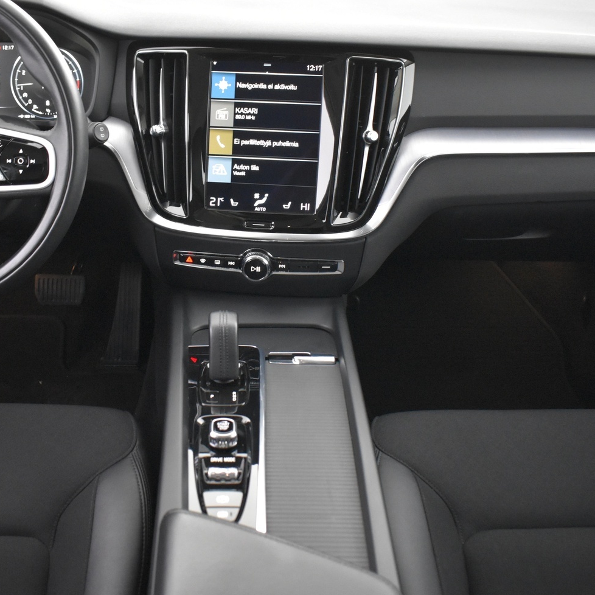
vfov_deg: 43.9
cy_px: 299
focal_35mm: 38
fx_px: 739
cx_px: 241
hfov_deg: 43.7
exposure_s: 1/10
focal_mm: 18
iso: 3200
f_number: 3.5
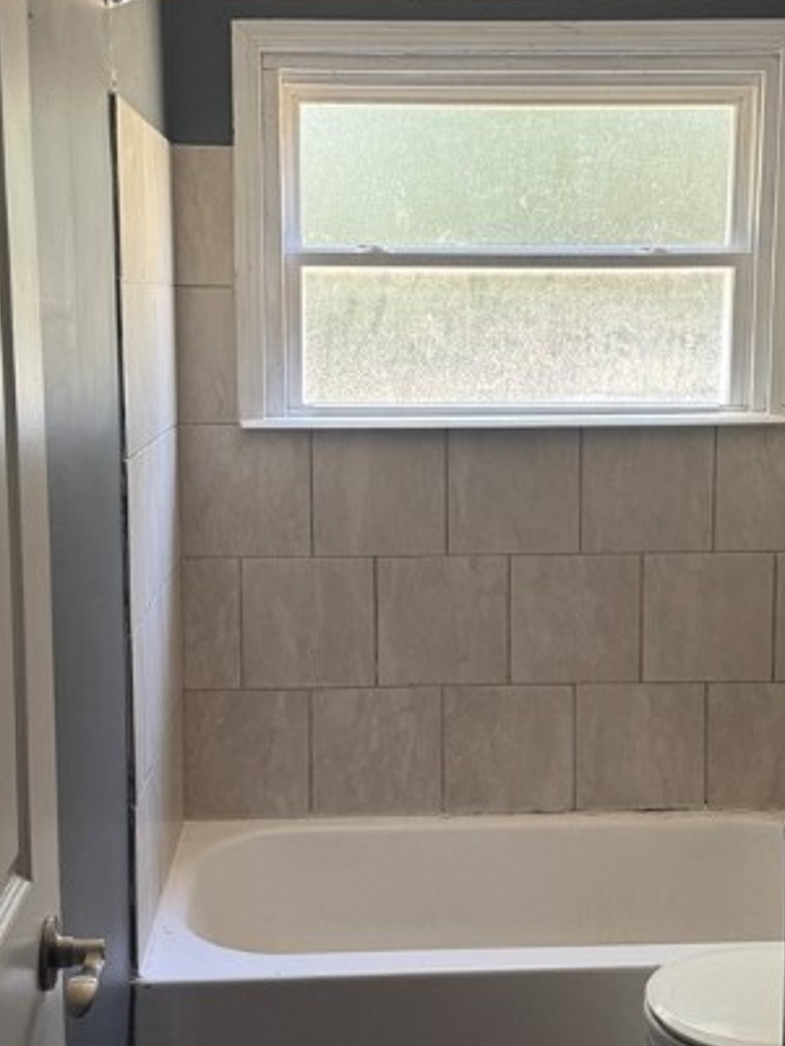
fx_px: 1390
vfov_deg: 41.2
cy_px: 467
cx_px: 430
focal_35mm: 46
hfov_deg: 31.5
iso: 200
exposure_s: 1/90
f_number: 1.78
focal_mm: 6.76
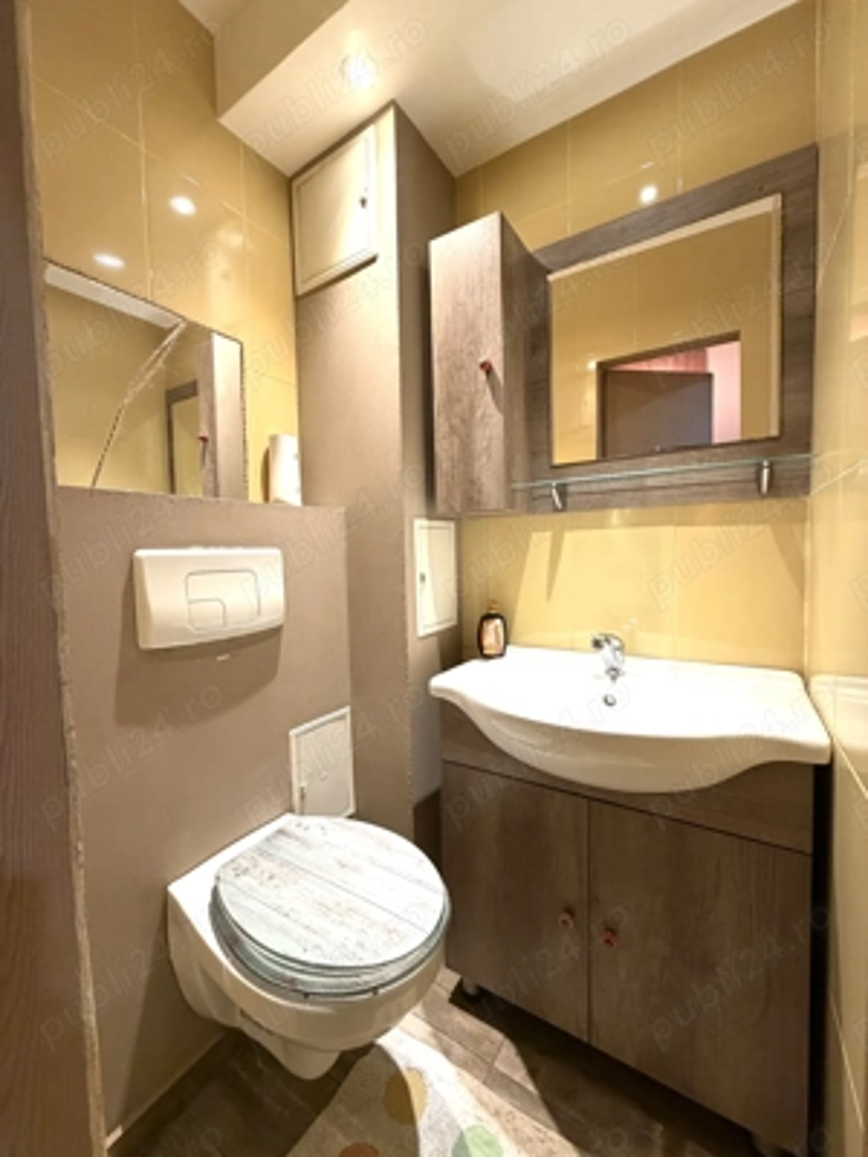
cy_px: 578
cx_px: 434
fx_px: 468
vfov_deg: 102.1
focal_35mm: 14
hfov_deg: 85.7
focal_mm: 2.22
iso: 250
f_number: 2.2
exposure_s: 1/50
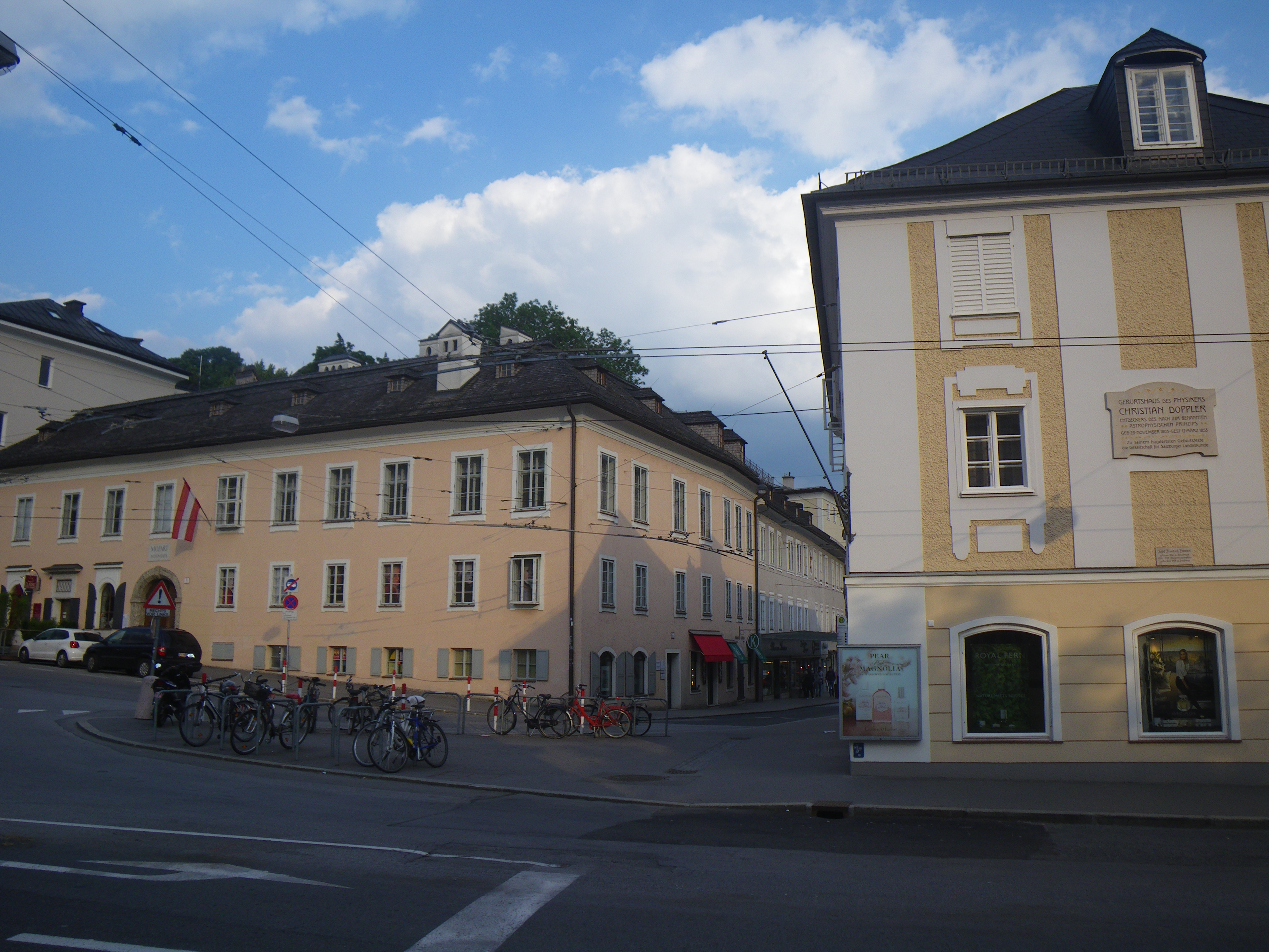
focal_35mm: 28
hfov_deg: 63.4
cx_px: 634
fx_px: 1026
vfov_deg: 49.7
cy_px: 476
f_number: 4.2
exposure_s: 1/250
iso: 50
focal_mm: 5
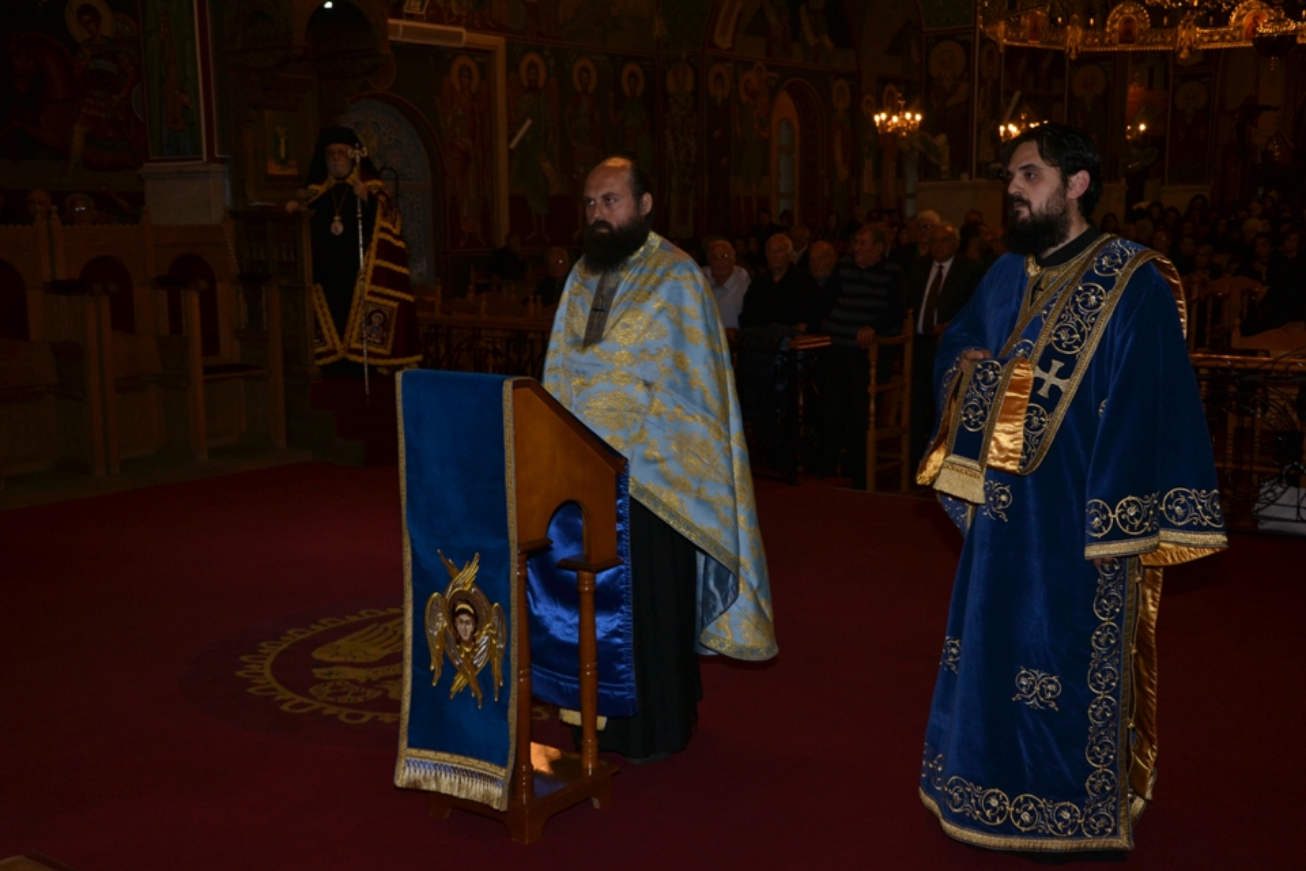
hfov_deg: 46.4
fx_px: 1524
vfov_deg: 31.9
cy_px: 436
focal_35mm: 42
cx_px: 653
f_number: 5.6
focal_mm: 28
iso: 400
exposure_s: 1/60
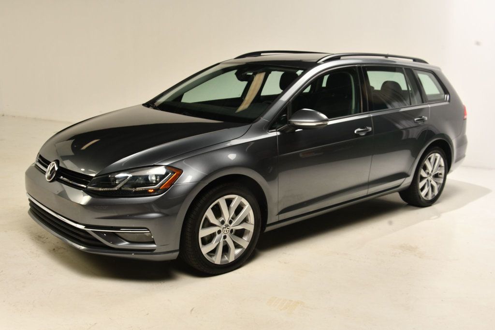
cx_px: 248
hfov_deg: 51.9
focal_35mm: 37
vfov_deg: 35.9
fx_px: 509
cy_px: 165
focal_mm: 25
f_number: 11
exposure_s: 1/160
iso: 100
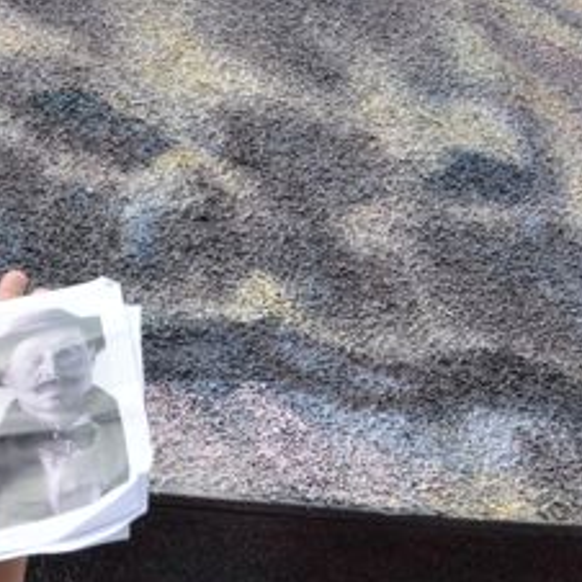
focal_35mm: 101
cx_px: -147
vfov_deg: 17.1
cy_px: 144
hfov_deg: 16.4
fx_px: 1921
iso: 500
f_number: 11
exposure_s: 1/250
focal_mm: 28
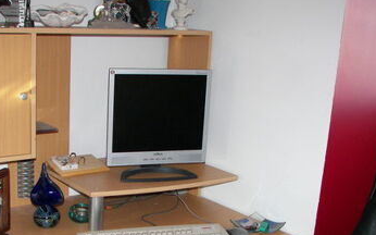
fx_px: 543
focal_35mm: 53
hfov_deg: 37.8
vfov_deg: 24.3
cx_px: 127
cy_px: 157
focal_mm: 6
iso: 100
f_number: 2.8
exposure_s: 1/30
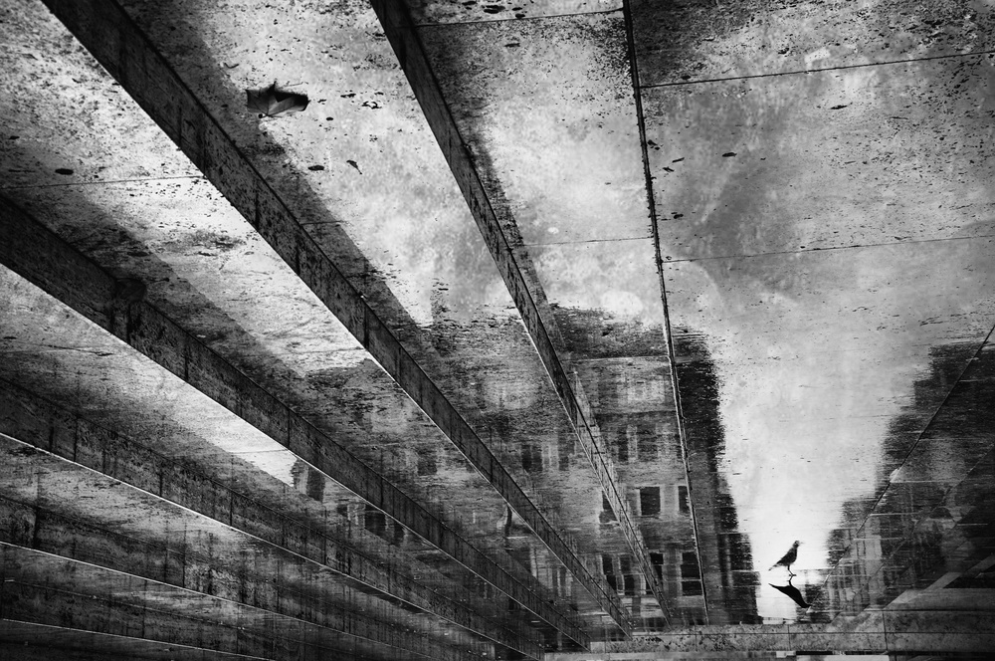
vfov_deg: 22.6
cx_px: 498
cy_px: 330
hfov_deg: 33.4
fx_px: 1656
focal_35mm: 60
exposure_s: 1/50
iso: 400
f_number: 9
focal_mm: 40
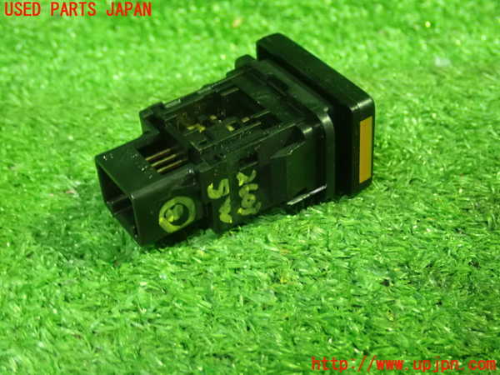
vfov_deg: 24.0
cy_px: 188
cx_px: 250
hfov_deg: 31.7
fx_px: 881
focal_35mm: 61
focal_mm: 11.01
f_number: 3.6
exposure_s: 1/20
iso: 1600
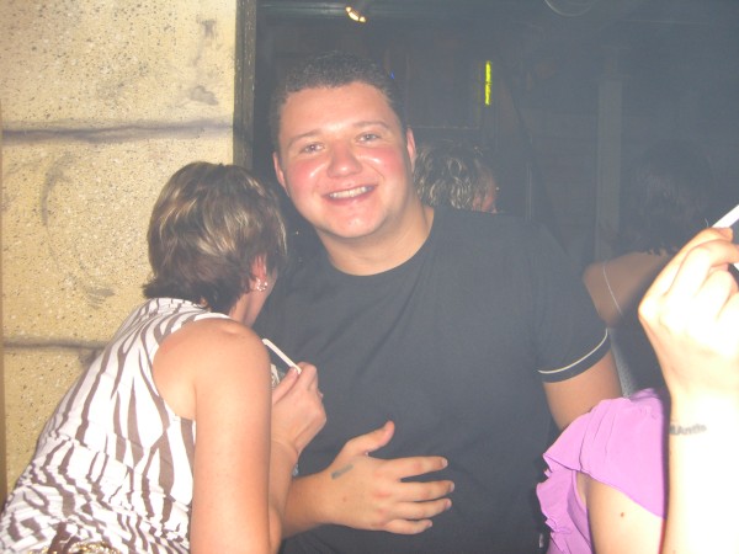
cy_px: 277
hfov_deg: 49.0
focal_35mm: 38
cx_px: 370
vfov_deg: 37.7
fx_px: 811
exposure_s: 1/60
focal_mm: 7.9
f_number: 2.8
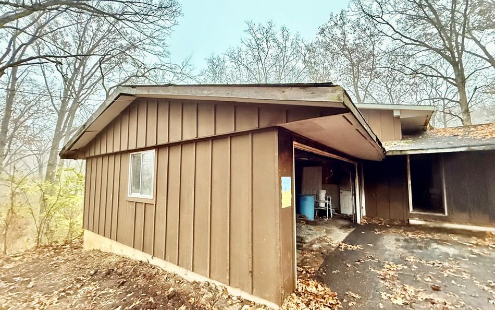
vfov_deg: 71.3
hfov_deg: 97.8
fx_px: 216
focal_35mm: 16
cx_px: 256
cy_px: 158
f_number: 2.2
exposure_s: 1/49
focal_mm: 2.22
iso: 1250
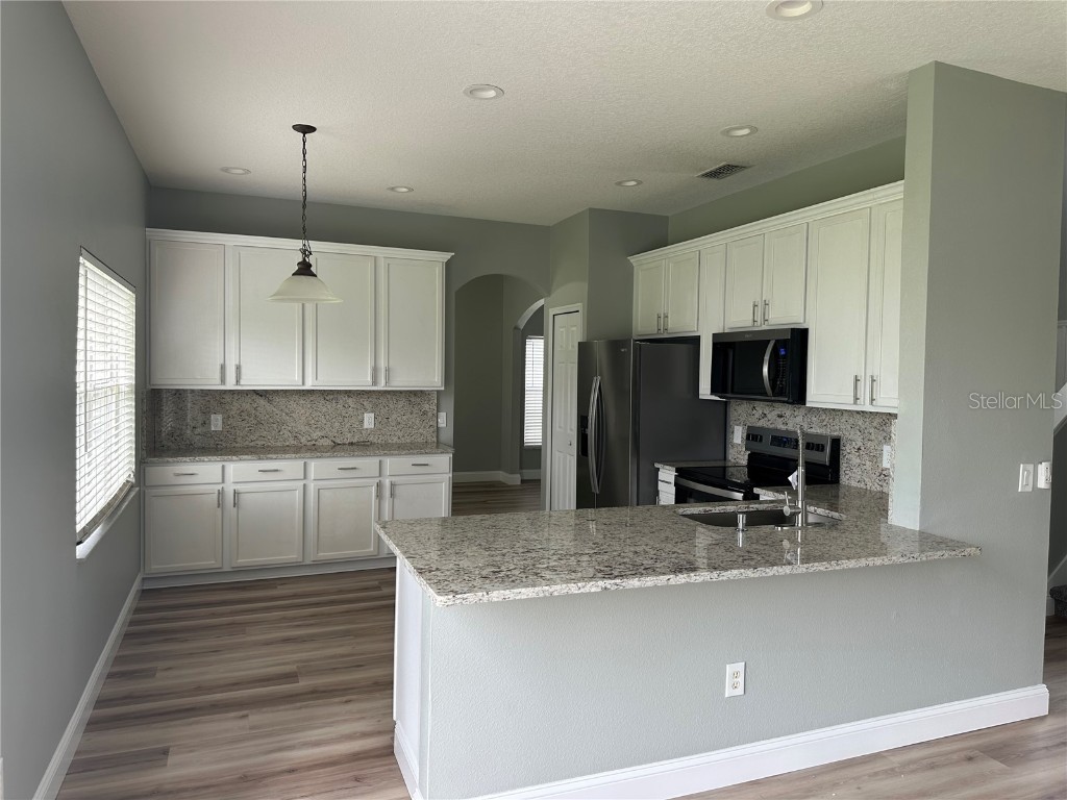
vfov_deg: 56.8
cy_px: 400
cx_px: 534
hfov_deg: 71.6
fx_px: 740
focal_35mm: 24
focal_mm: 6.86
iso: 80
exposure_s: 1/151
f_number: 1.78
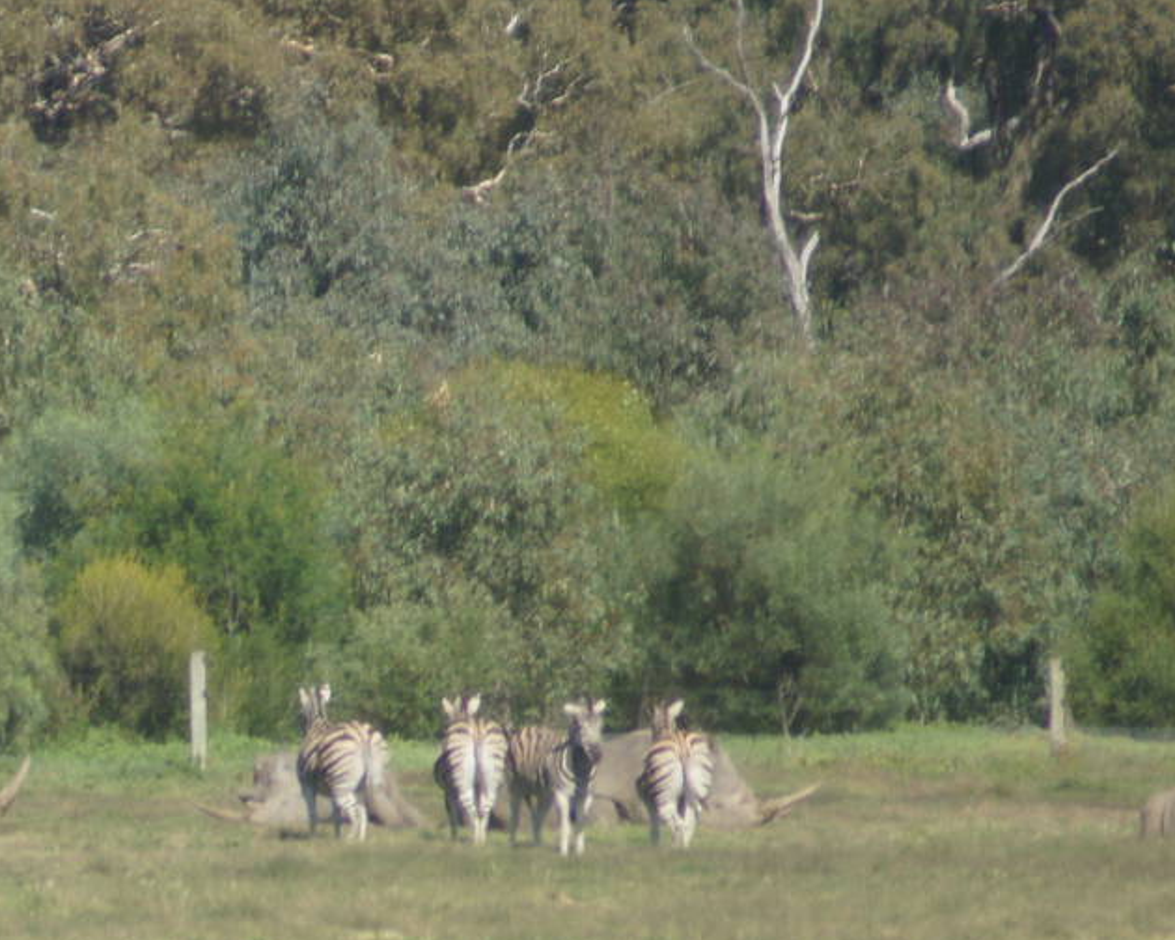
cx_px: 75
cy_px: 840
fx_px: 37279
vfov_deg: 1.4
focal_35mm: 1072
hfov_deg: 1.8
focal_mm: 300
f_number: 5.6
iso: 125
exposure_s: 1/500
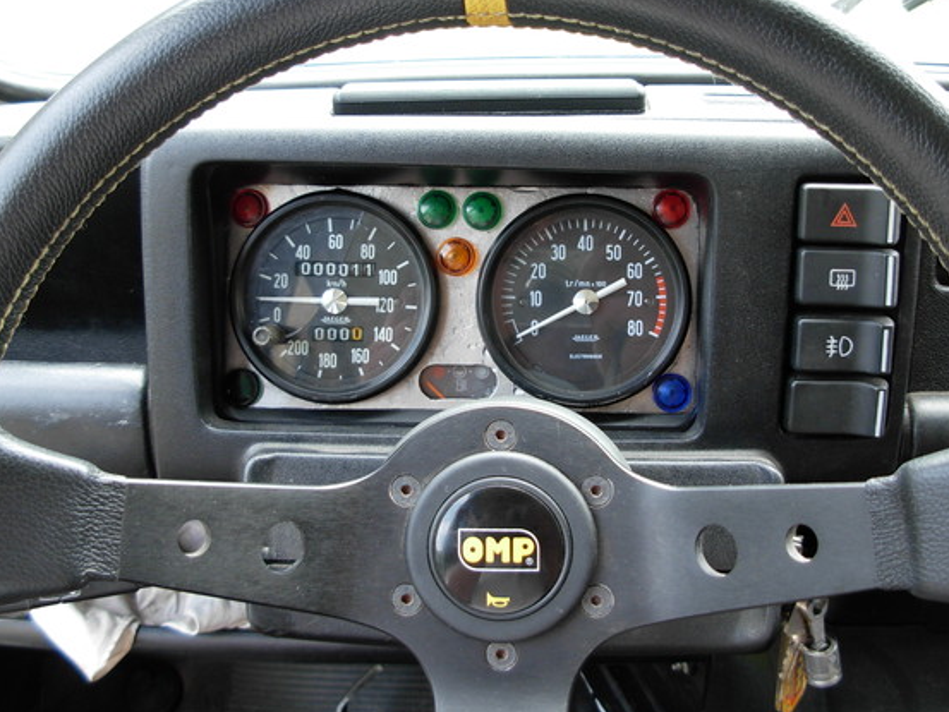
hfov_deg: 42.9
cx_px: 515
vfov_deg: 32.8
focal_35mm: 44
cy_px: 307
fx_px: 1207
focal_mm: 6.3
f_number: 2.9
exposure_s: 1/36.9
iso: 79
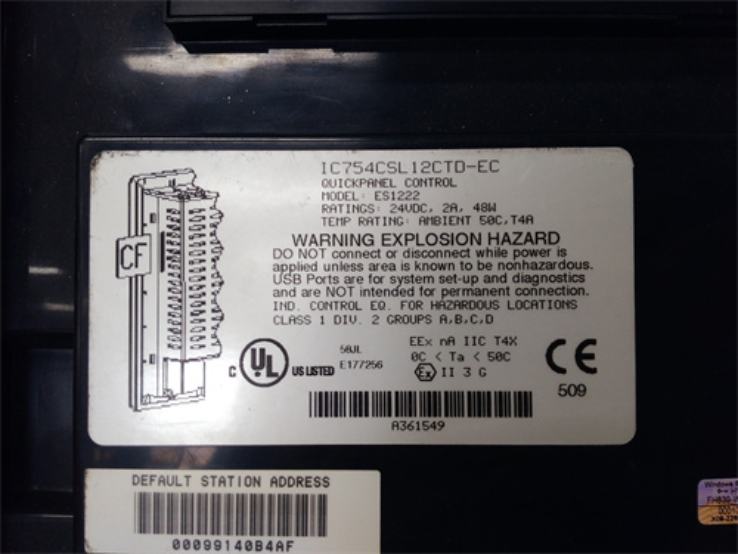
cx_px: 369
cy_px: 277
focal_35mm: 27
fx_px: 576
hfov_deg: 65.3
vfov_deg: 51.4
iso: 120
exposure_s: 1/33
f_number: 2
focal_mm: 3.79
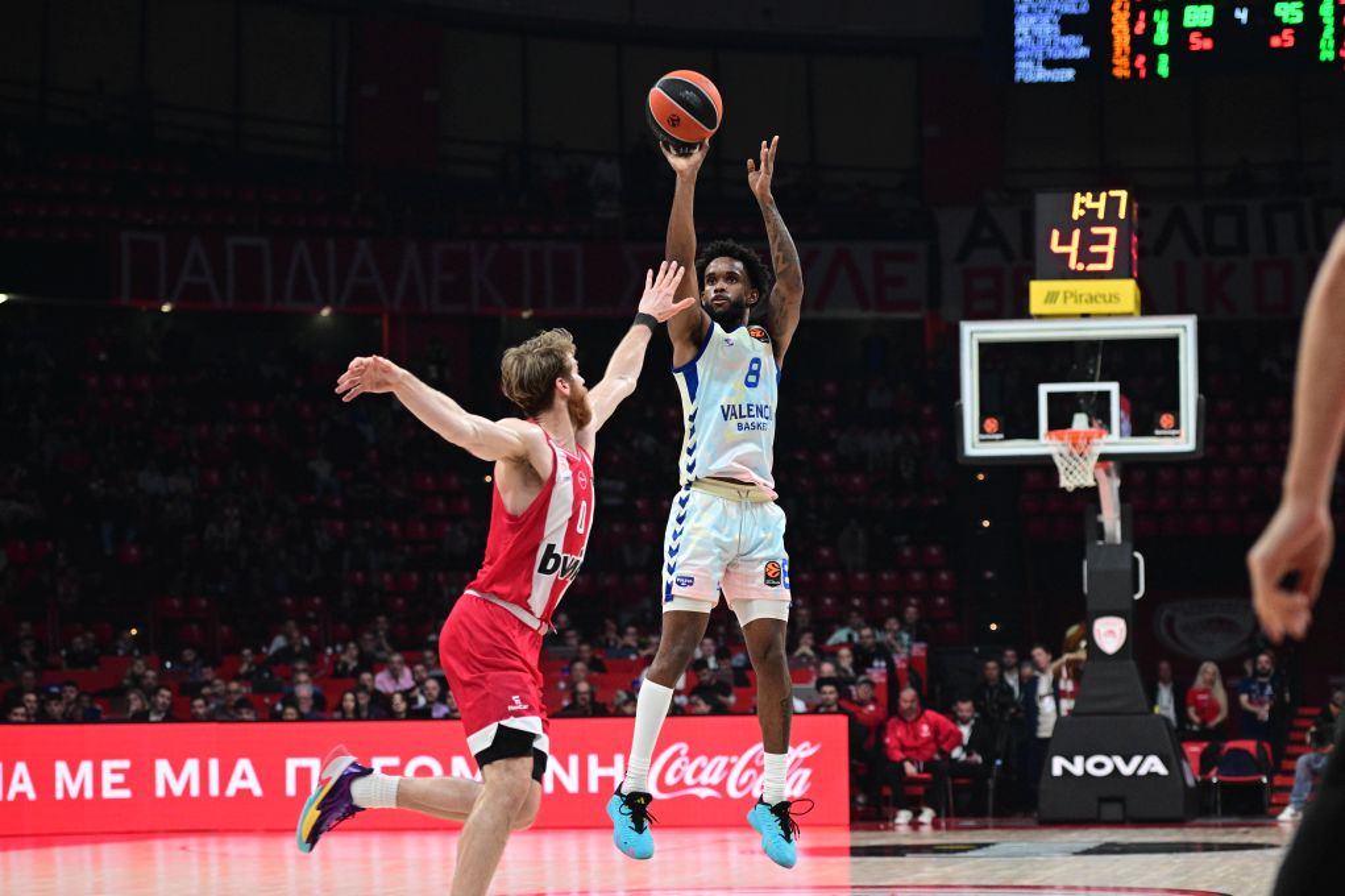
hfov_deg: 26.0
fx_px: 2913
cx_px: 672
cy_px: 448
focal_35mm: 78
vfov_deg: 17.5
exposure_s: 1/1000
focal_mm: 78
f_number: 2.8
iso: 1600
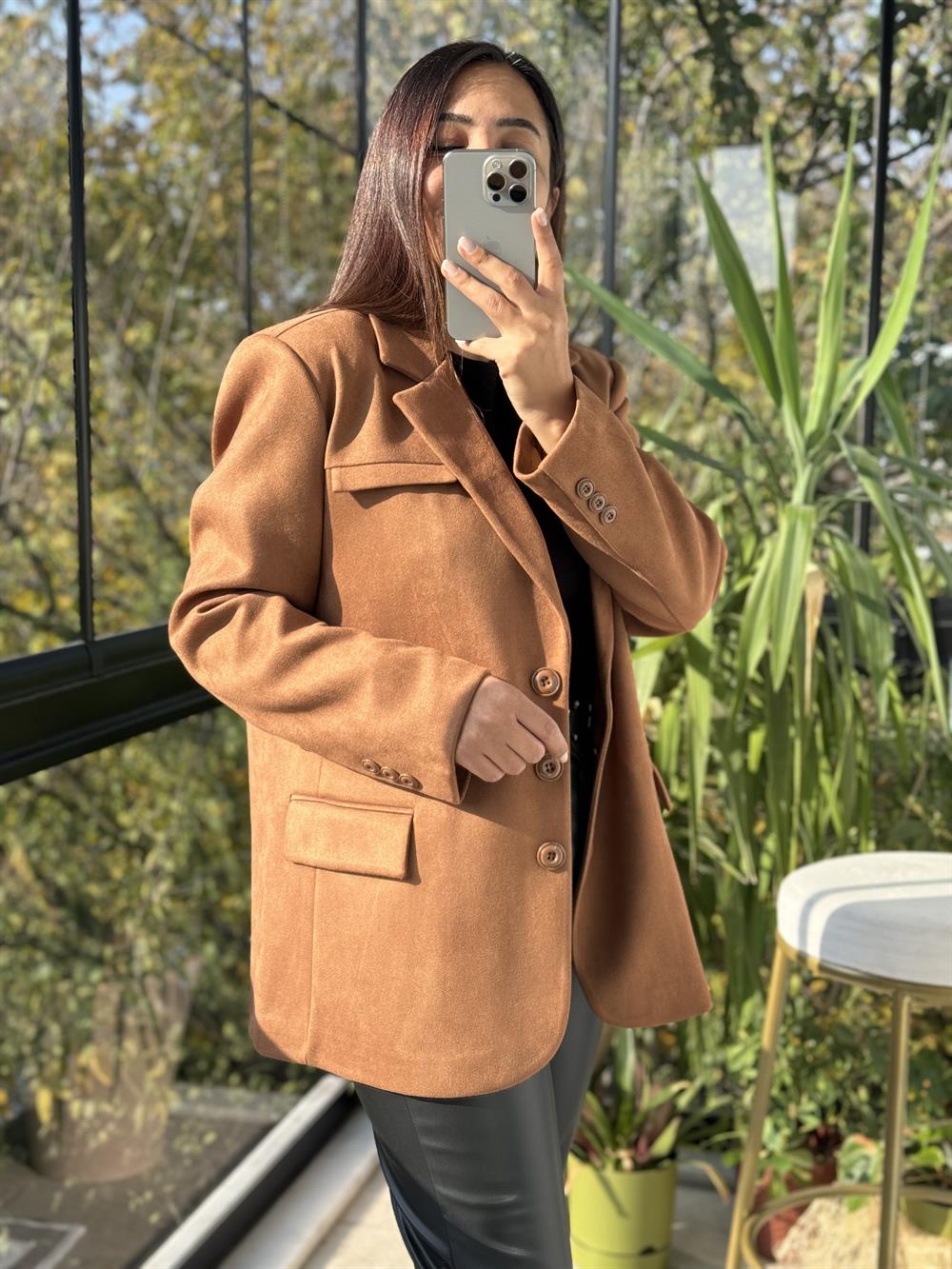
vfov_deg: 39.7
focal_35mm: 48
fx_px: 1760
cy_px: 634
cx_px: 476
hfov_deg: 30.3
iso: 64
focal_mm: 6.76
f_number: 1.78
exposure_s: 1/425
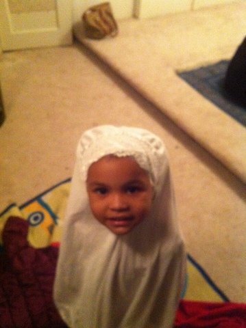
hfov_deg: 40.6
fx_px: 332
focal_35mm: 35
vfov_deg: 52.7
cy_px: 164
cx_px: 123
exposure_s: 1/15
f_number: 2.8
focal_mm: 3.85
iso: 800
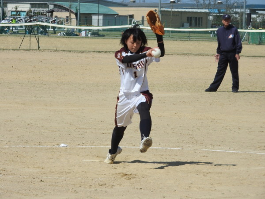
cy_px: 100
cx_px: 132
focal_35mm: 250
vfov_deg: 5.9
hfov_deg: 7.9
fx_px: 1914
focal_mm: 44.8
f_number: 5.5
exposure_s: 1/1000
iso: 100
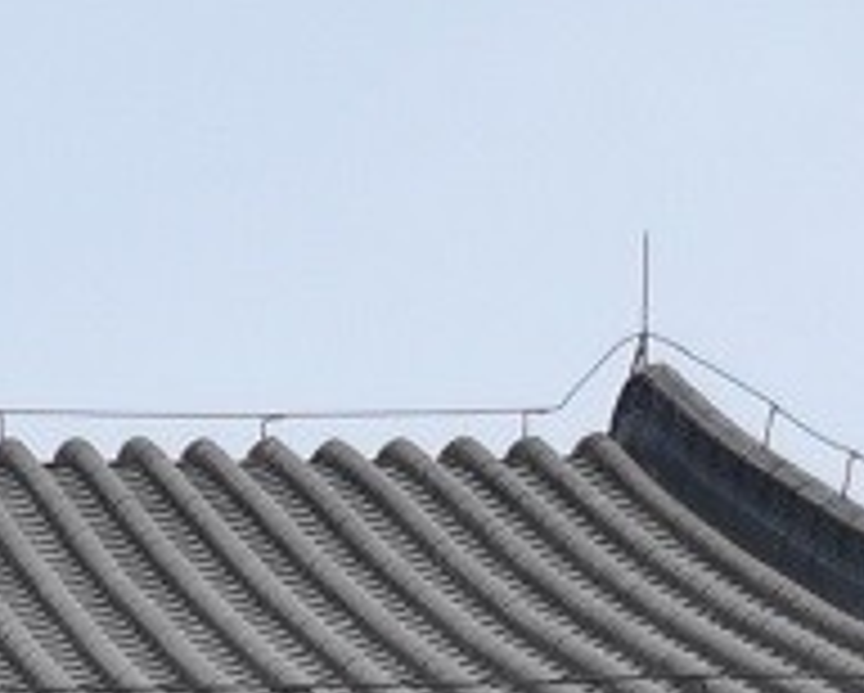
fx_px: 5273
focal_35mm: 206
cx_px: -896
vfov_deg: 6.7
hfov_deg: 8.8
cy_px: 2149
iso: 50
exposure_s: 1/3067
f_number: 1.8
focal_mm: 5.58
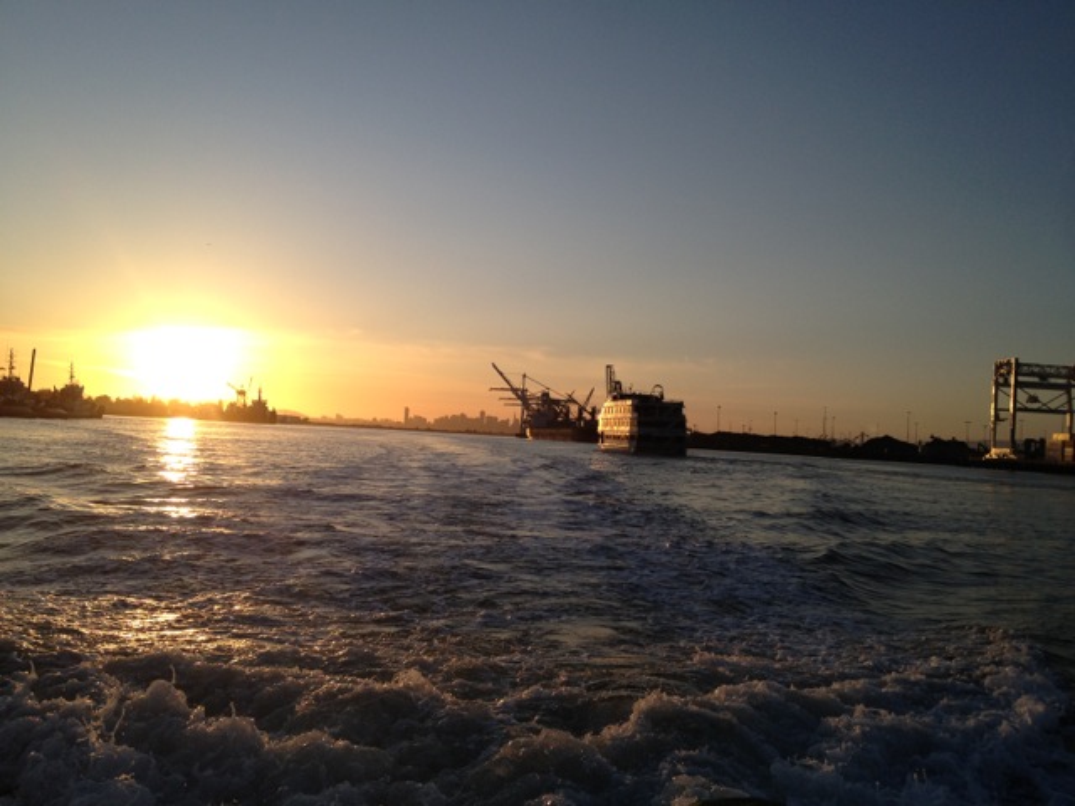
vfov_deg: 40.7
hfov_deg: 52.6
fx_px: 1087
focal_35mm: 35
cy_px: 403
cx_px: 538
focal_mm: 4.28
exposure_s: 1/1905
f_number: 2.4
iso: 64
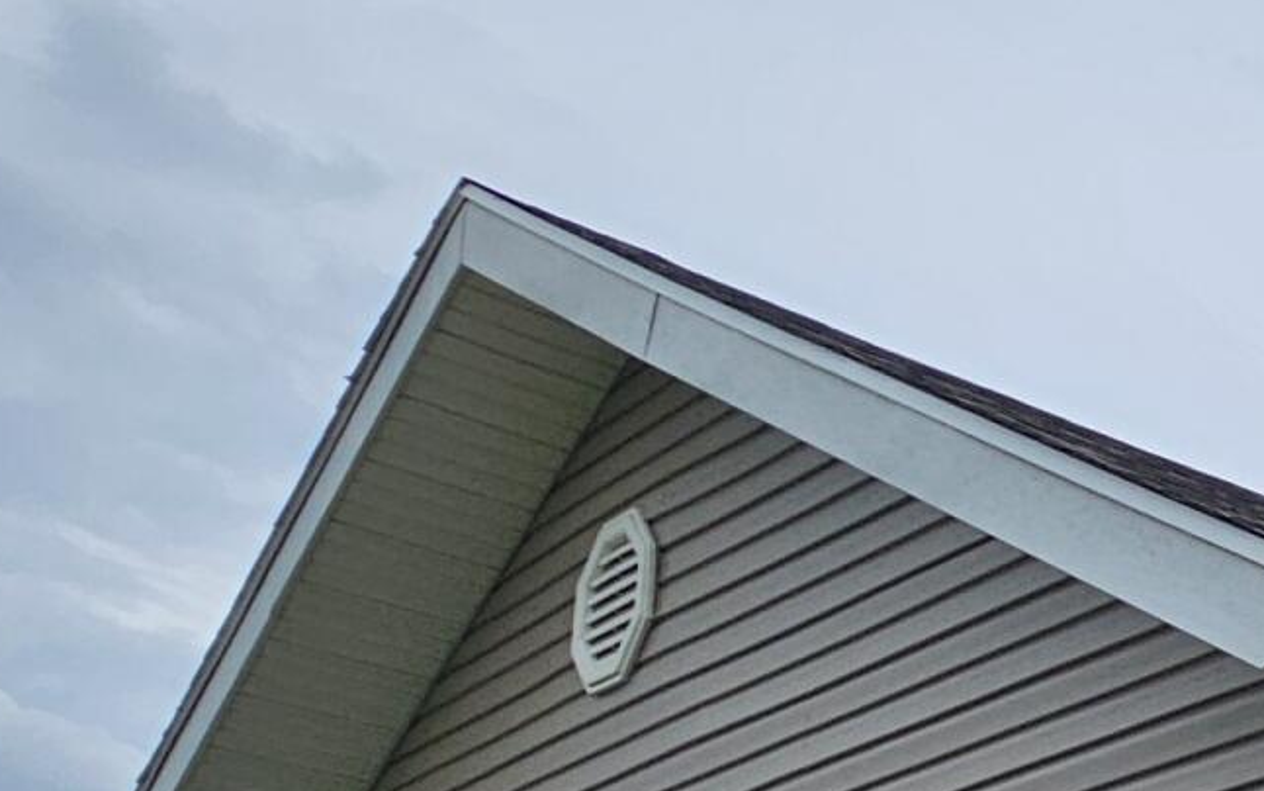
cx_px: 2499
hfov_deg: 19.3
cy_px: 1263
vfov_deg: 17.7
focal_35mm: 64
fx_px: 2205
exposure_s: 1/3589
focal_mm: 2.2
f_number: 2.2
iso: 50
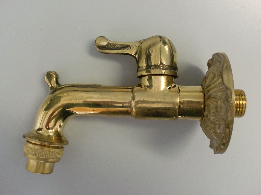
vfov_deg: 40.7
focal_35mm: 35
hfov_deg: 52.6
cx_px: 130
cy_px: 98
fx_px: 264
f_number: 3.1
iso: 250
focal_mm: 6.3
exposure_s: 1/60
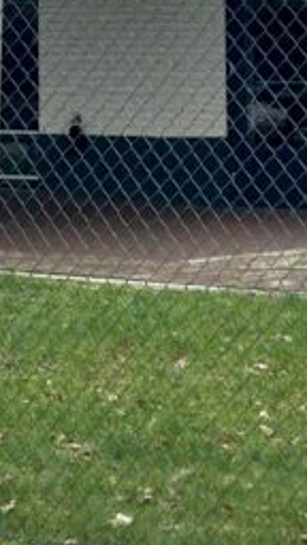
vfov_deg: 9.9
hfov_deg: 5.8
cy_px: -353
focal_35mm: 209
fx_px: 3025
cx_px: -154
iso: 80
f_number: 1.78
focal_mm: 6.86
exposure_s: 1/1992
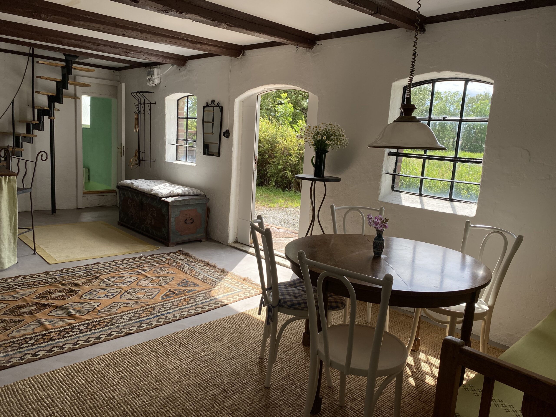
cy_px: 208
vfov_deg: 53.1
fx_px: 418
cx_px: 278
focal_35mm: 26
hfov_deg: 67.3
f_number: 1.8
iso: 32
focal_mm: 4.25
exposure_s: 1/890
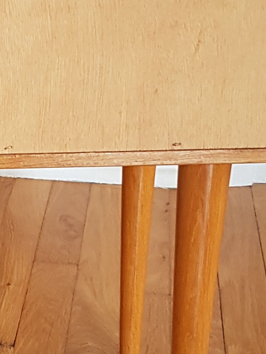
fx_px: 1025
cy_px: 181
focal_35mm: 100
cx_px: -38
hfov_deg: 14.4
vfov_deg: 19.6
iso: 160
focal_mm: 4.2
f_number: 1.7
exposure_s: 1/30
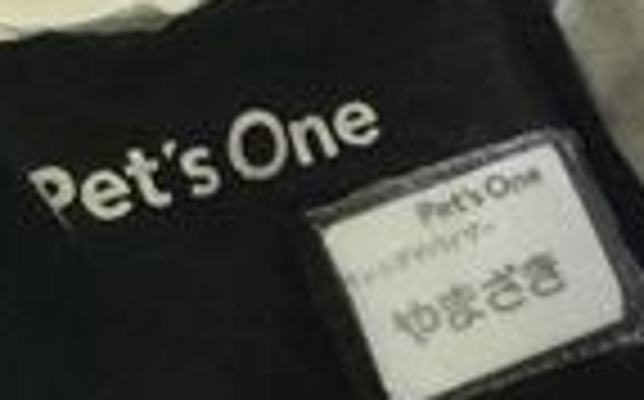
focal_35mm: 138
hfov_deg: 14.5
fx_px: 2419
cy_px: 629
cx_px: 865
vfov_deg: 9.2
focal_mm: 3.3
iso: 125
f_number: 2.4
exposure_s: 1/30
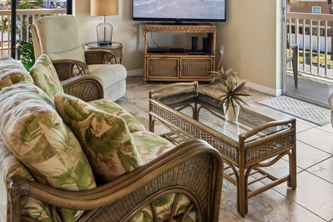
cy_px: 0
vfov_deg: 34.4
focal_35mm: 35
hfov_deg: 54.4
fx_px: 324
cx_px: 151
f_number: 8
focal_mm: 17
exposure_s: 1/160
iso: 400
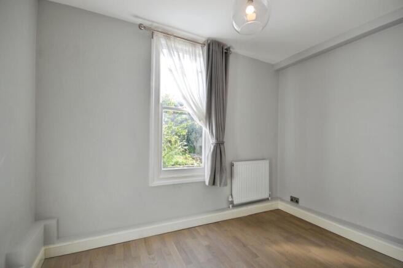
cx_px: 202
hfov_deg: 100.4
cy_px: 134
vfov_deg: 77.2
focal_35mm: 15
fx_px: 168
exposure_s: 1/15
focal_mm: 10
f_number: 9
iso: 100
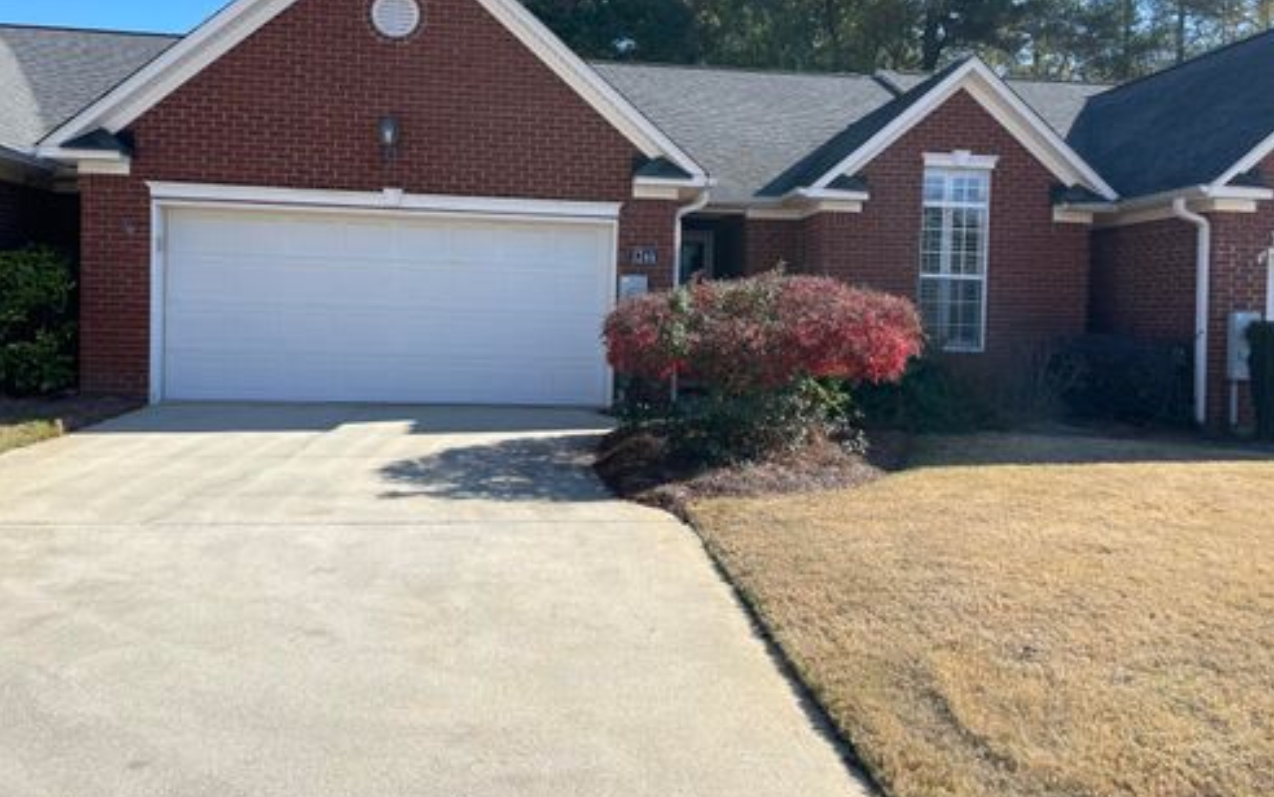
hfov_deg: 66.4
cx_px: 642
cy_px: 343
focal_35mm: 28
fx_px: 973
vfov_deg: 44.5
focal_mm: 4.2
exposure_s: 1/2506
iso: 32
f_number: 1.6
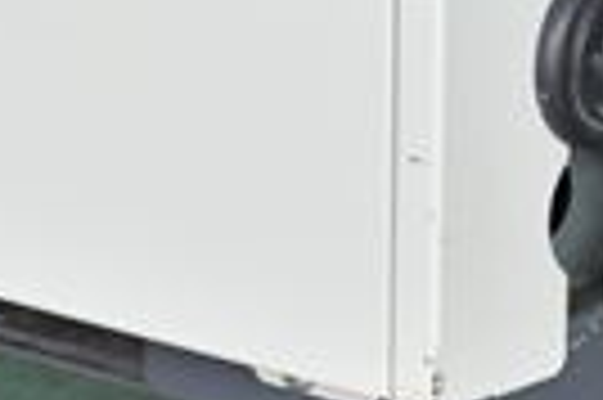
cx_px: 122
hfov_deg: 6.7
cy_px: 413
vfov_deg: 4.4
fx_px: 5167
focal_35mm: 309
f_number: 6.3
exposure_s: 1/160
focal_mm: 55
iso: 1250
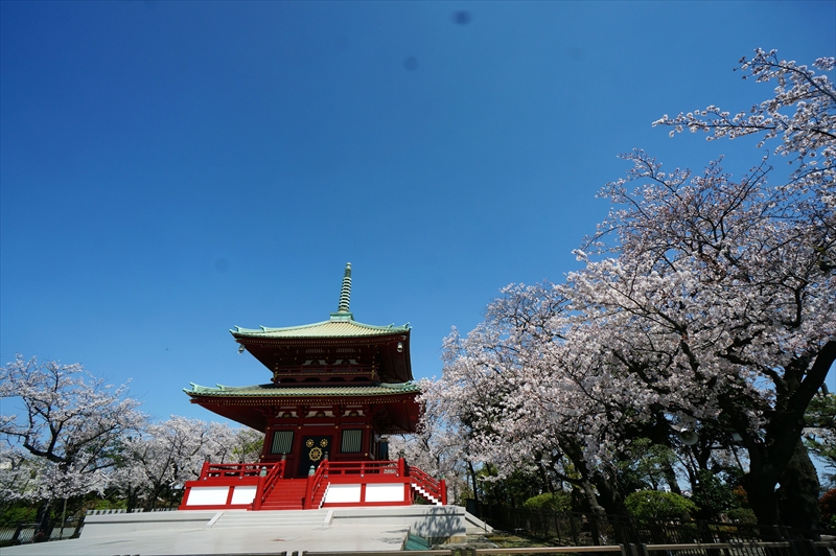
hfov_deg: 100.4
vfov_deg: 77.2
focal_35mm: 15
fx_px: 348
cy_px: 278
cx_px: 418
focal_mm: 10
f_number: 9
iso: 100
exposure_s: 1/250
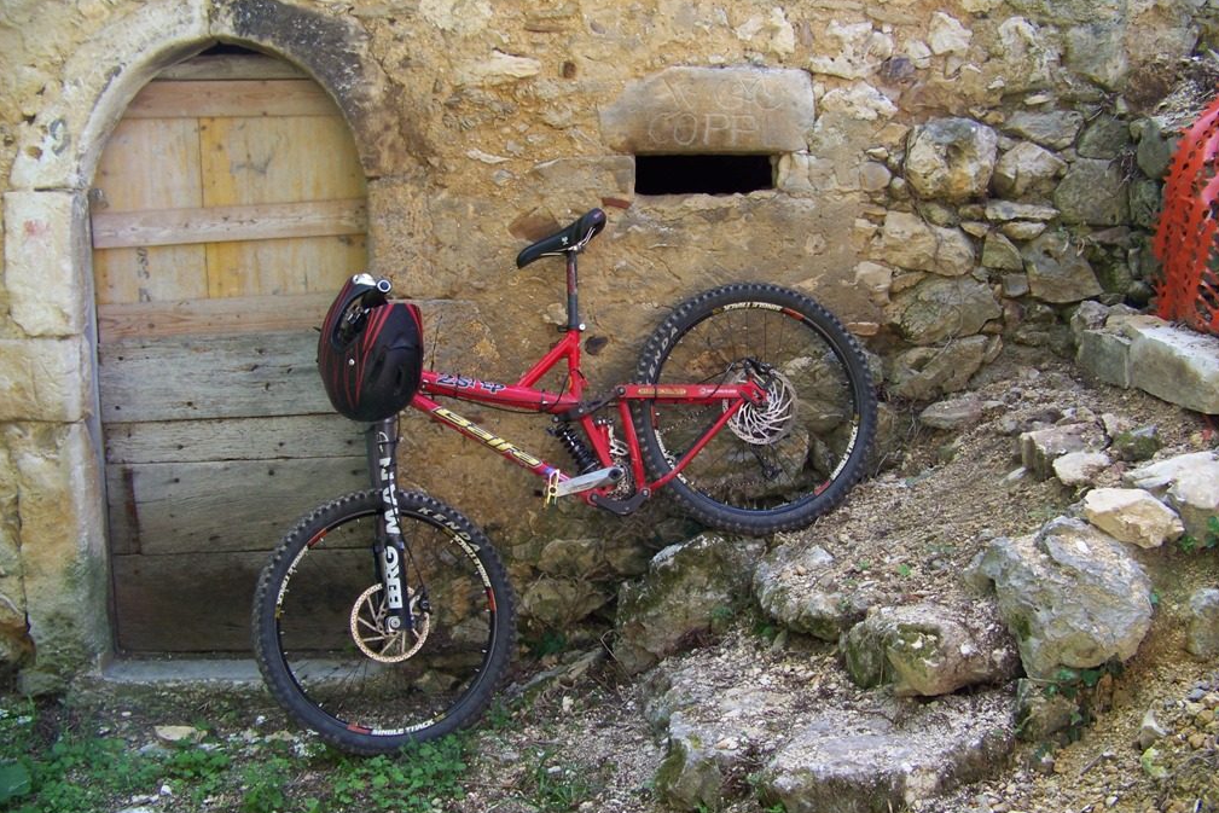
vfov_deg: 35.1
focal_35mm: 38
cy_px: 420
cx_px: 616
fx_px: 1287
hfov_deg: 50.7
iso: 64
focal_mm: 5.85
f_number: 2.8
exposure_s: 1/125
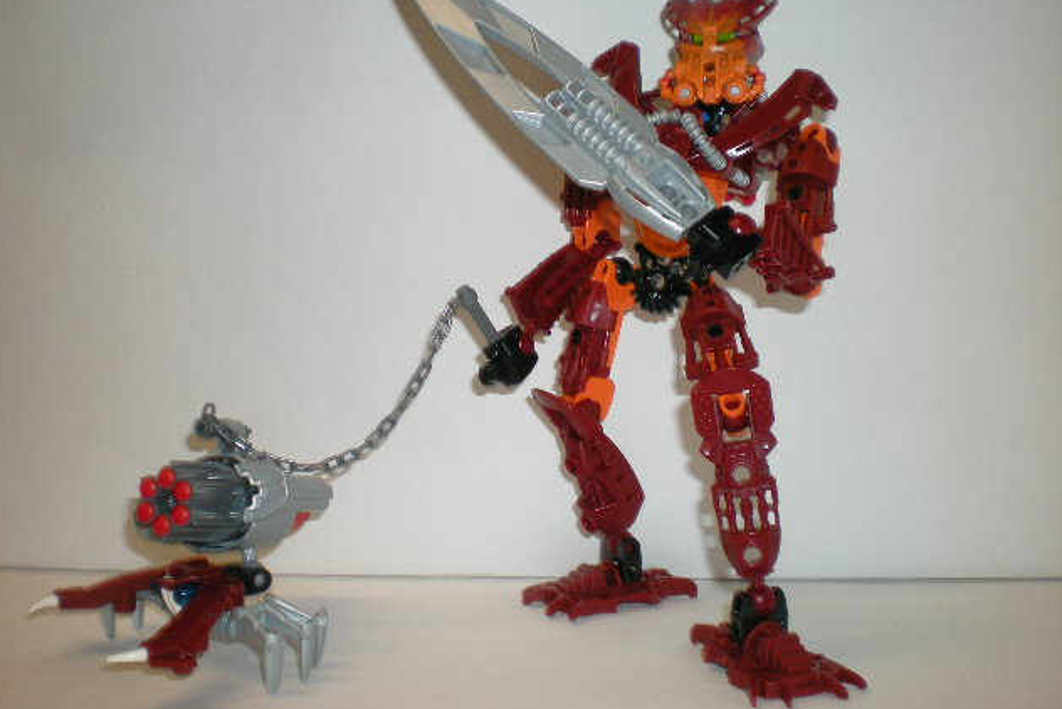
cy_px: 318
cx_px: 526
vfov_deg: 33.4
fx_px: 1180
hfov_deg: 48.4
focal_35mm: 40
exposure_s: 1/44.8
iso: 64
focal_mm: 6.3
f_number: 3.1
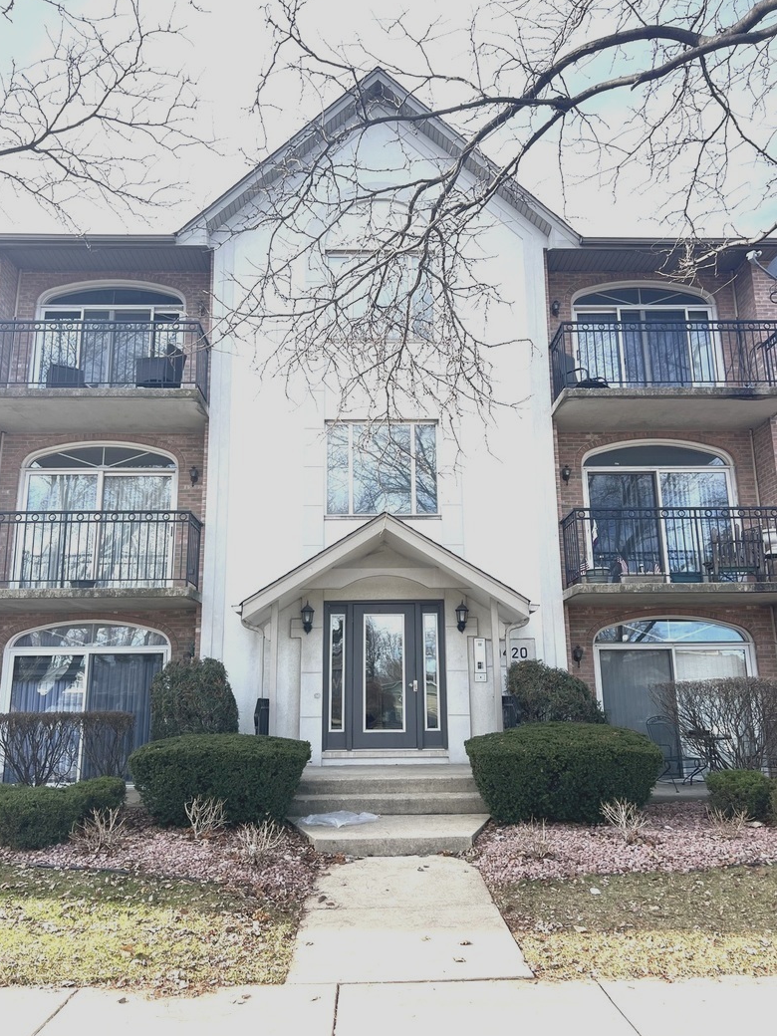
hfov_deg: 51.3
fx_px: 808
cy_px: 509
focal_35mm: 27
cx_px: 377
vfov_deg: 65.3
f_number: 1.5
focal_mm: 5.7
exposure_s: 1/1511
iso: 50
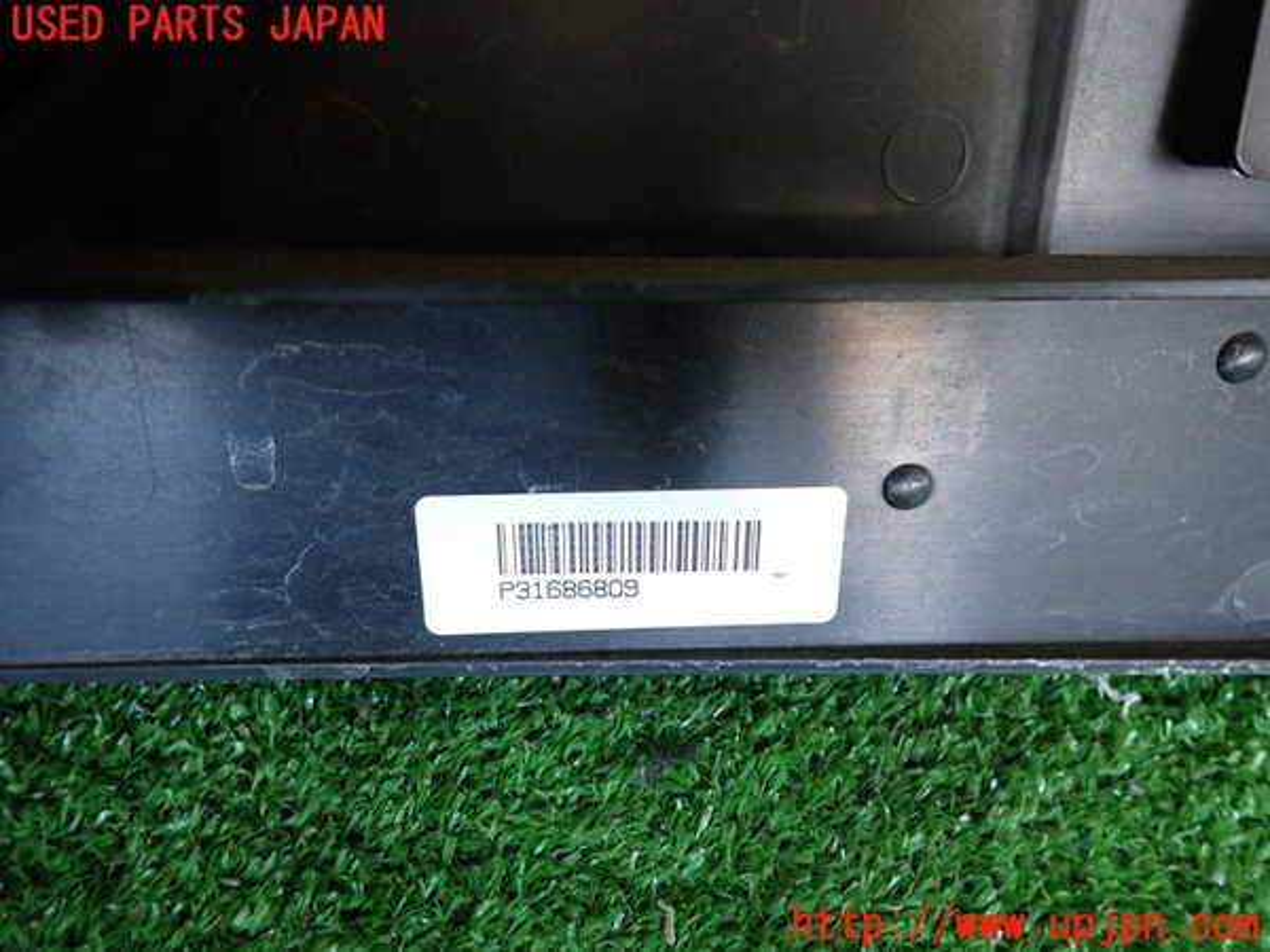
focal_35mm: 25
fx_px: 917
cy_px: 476
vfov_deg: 54.9
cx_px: 635
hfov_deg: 69.4
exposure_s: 1/30
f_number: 2
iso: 320
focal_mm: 4.5
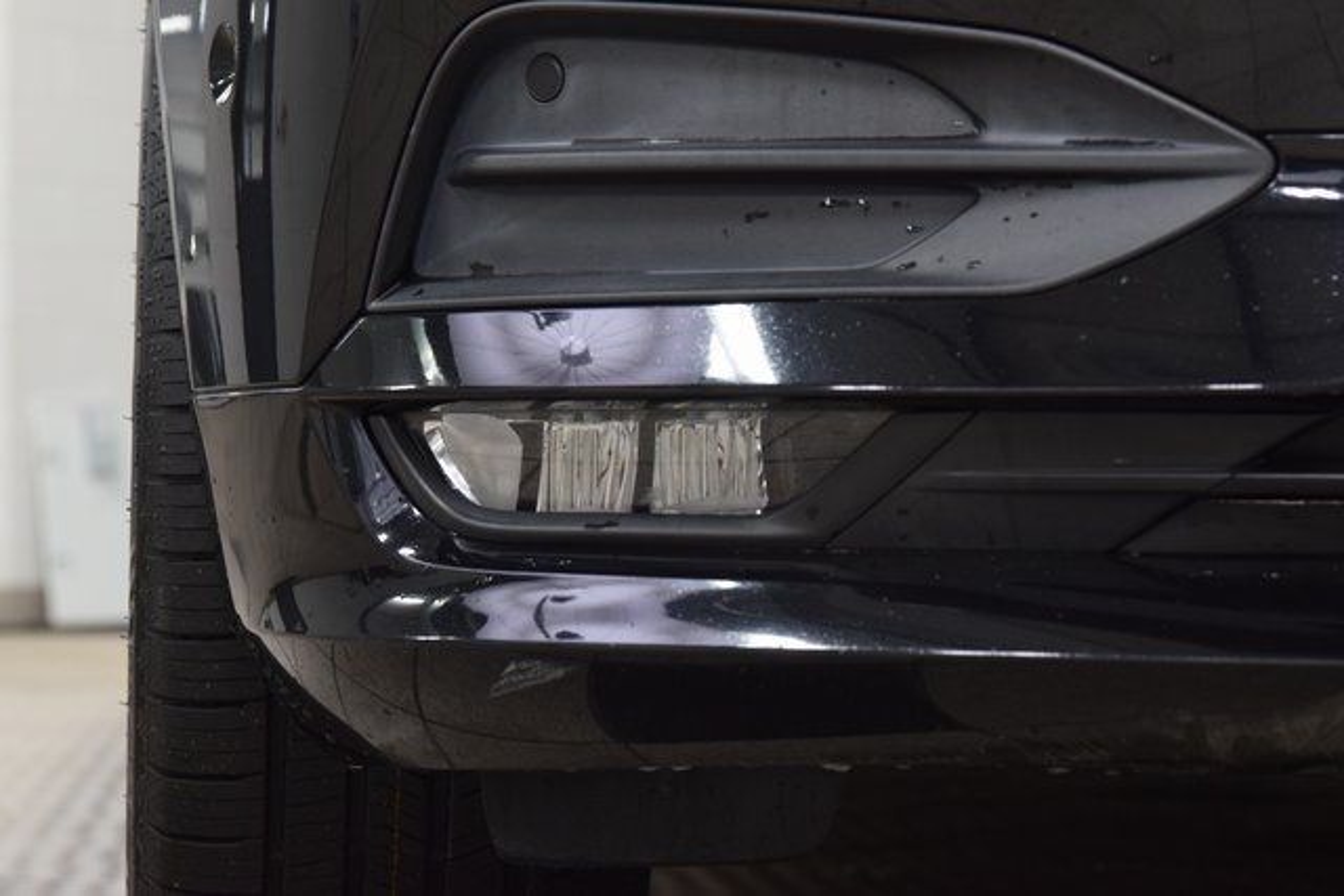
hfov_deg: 19.5
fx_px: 3921
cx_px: 672
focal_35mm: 105
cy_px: 448
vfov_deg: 13.0
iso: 1600
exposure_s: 1/30
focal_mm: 70
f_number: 7.1
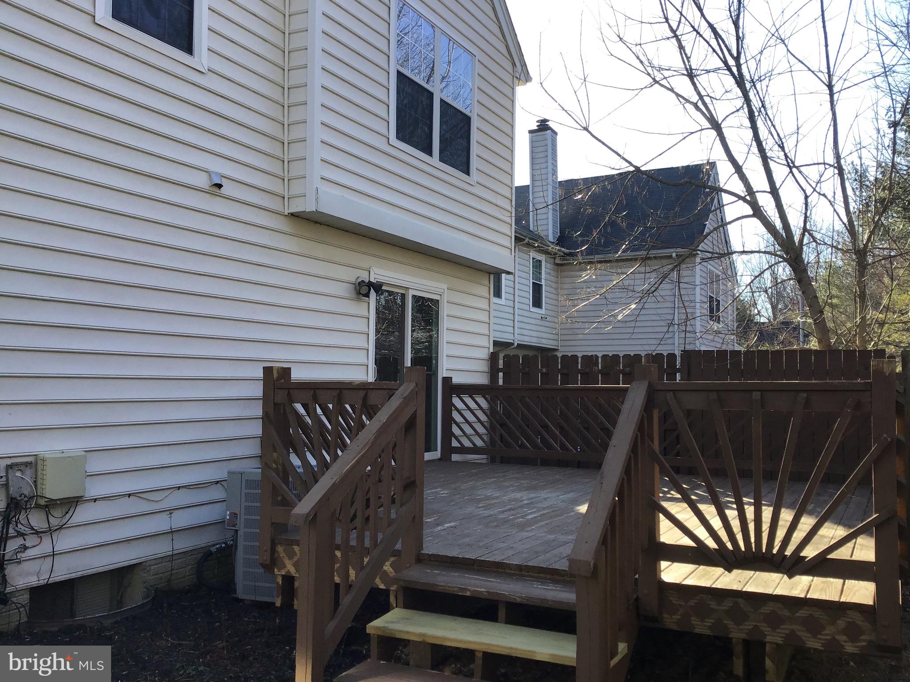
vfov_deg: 45.4
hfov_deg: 58.4
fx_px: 815
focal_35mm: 31
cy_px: 341
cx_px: 455
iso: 25
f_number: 2.4
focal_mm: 3.3
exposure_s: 1/365
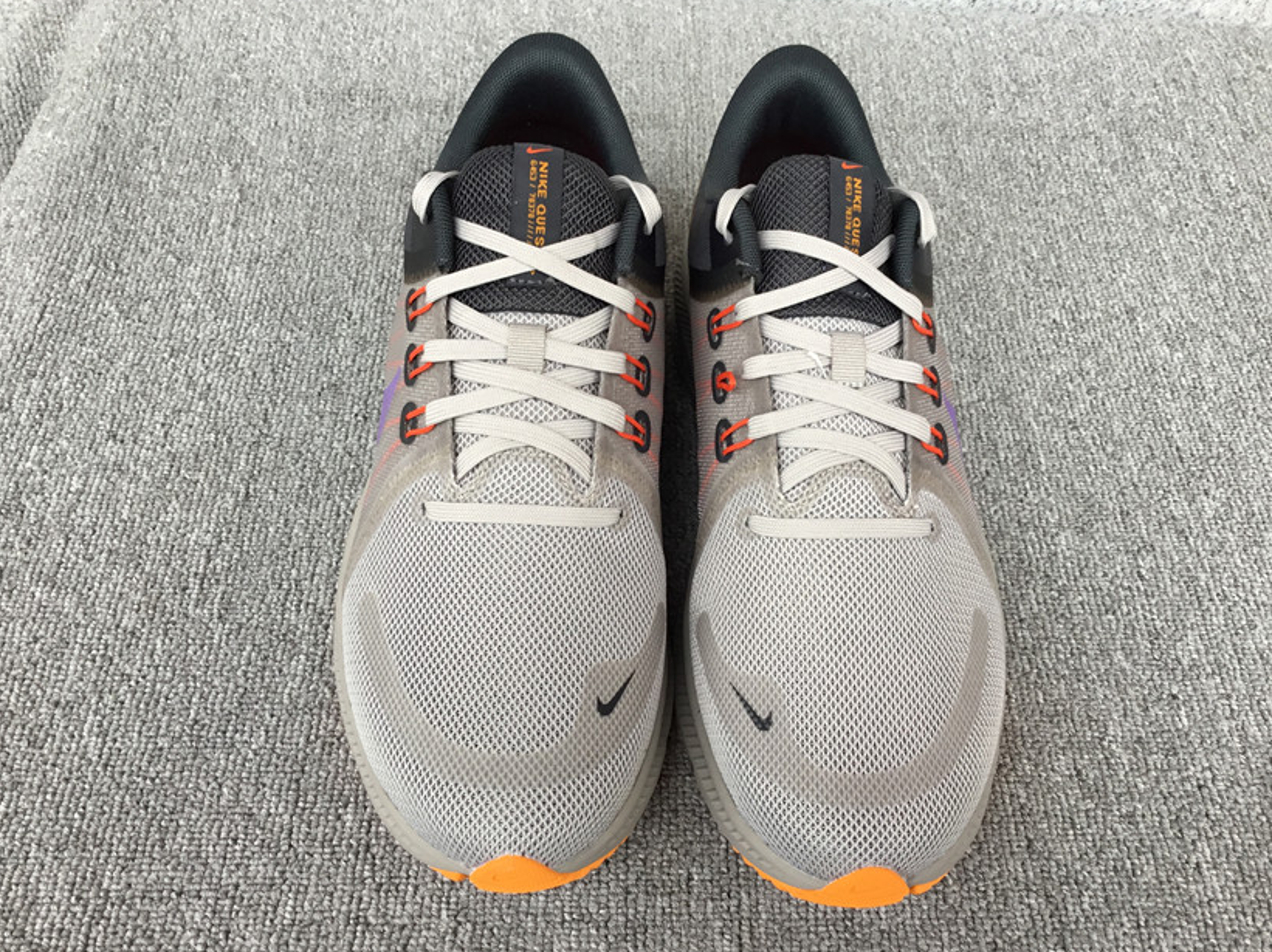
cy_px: 467
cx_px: 643
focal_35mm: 34
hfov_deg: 54.0
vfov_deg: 41.8
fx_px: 1249
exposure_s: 1/50
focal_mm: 3.3
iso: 32
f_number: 2.4
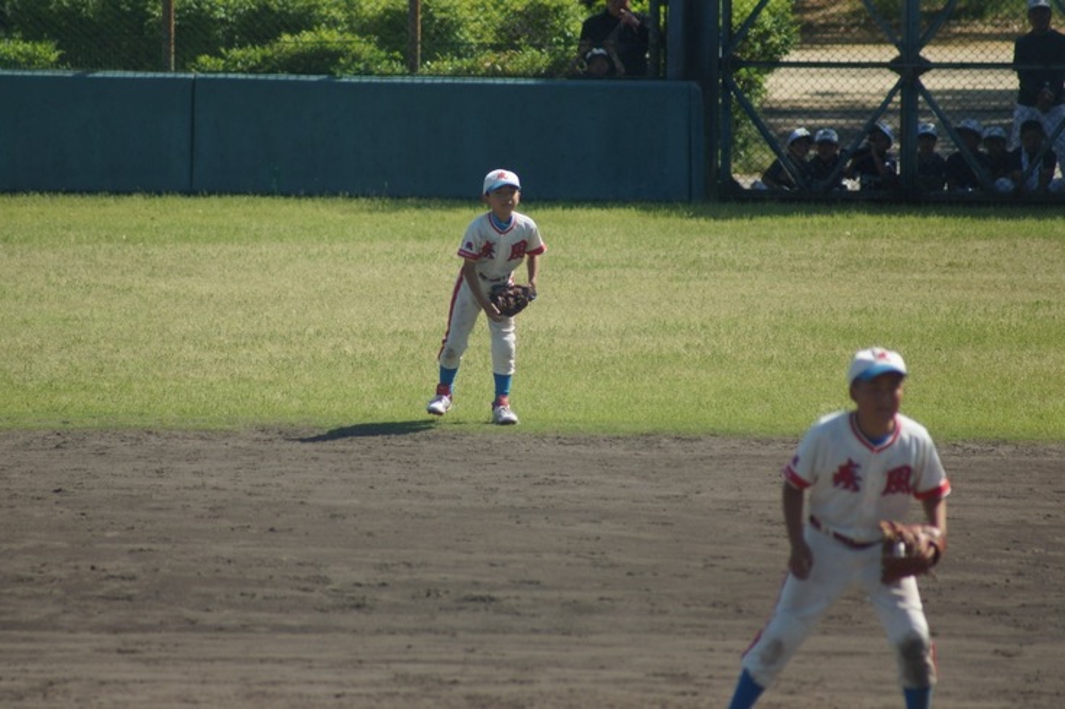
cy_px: 354
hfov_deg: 4.9
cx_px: 532
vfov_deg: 3.3
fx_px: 12419
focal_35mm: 420
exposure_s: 1/500
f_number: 6.3
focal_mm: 280
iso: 100
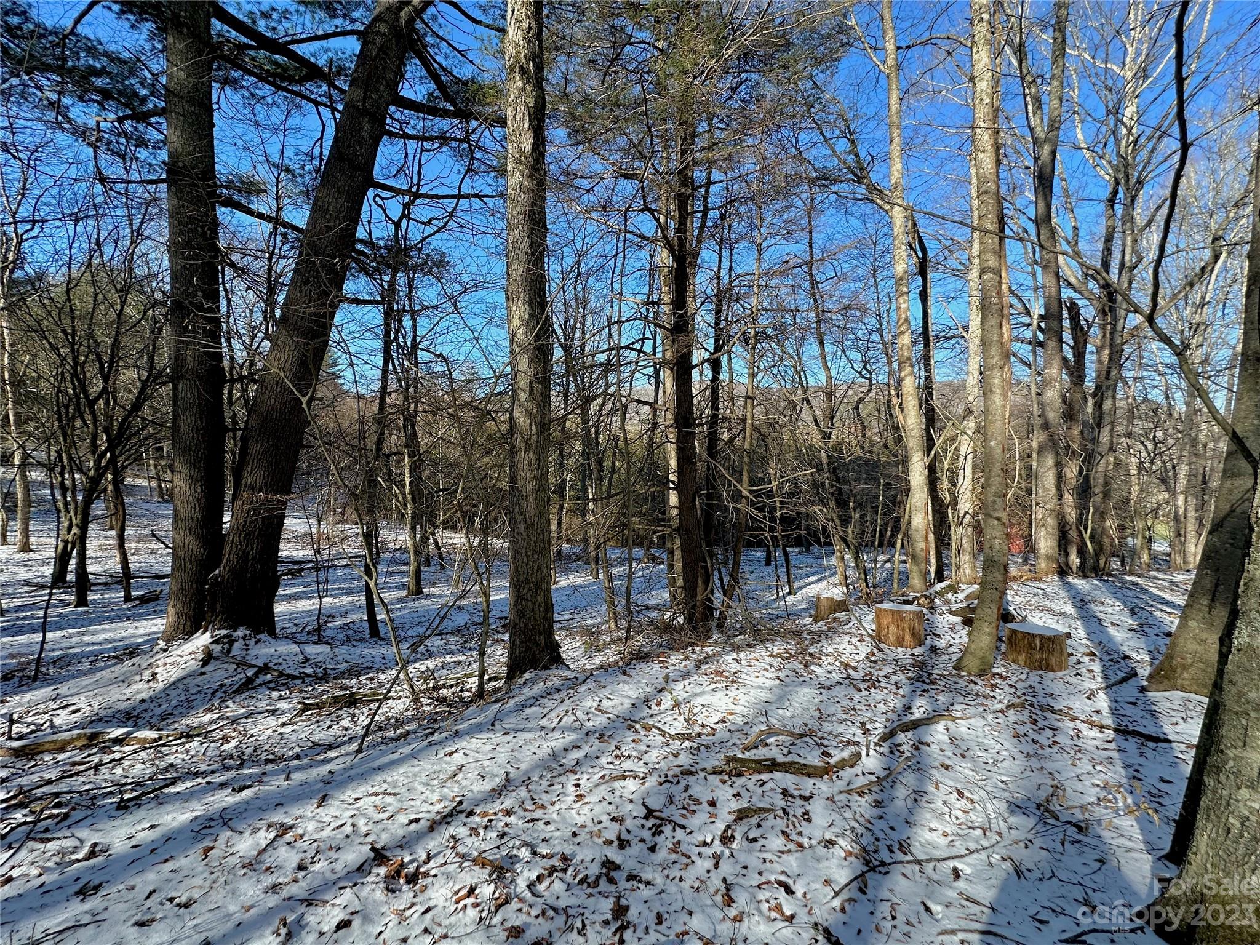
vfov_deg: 85.7
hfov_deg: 102.1
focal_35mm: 14
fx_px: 510
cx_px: 630
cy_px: 472
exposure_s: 1/483
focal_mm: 2.22
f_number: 2.2
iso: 40
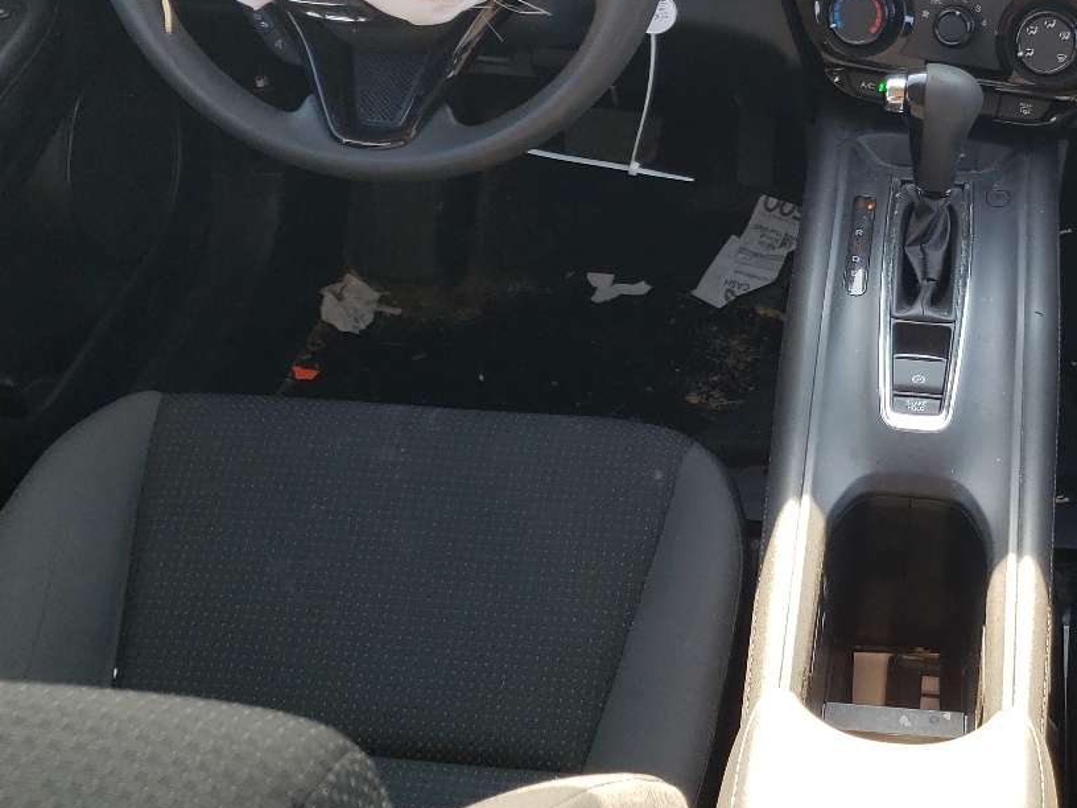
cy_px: 276
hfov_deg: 36.3
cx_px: 855
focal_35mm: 51
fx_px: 1587
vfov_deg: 28.4
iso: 50
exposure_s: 1/135
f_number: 1.5
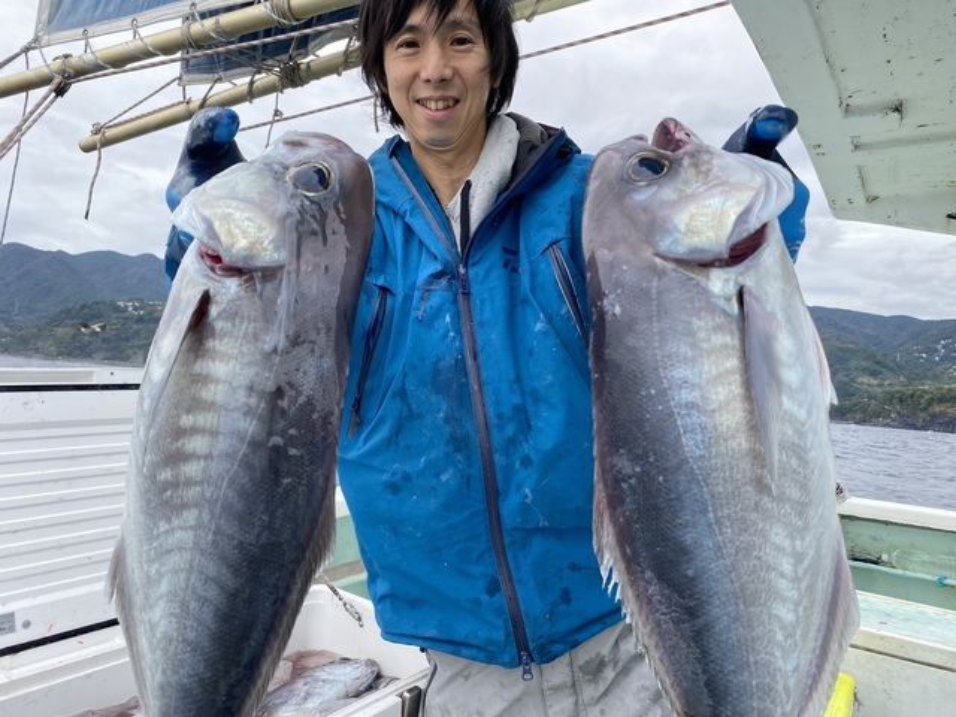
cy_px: 358
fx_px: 718
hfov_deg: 67.3
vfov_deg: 53.1
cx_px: 478
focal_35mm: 26
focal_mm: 4.25
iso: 32
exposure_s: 1/481
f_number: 1.8
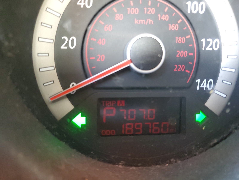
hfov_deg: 67.3
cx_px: 120
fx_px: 180
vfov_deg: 53.1
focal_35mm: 26
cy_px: 90
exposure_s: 1/30
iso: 347
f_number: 1.5
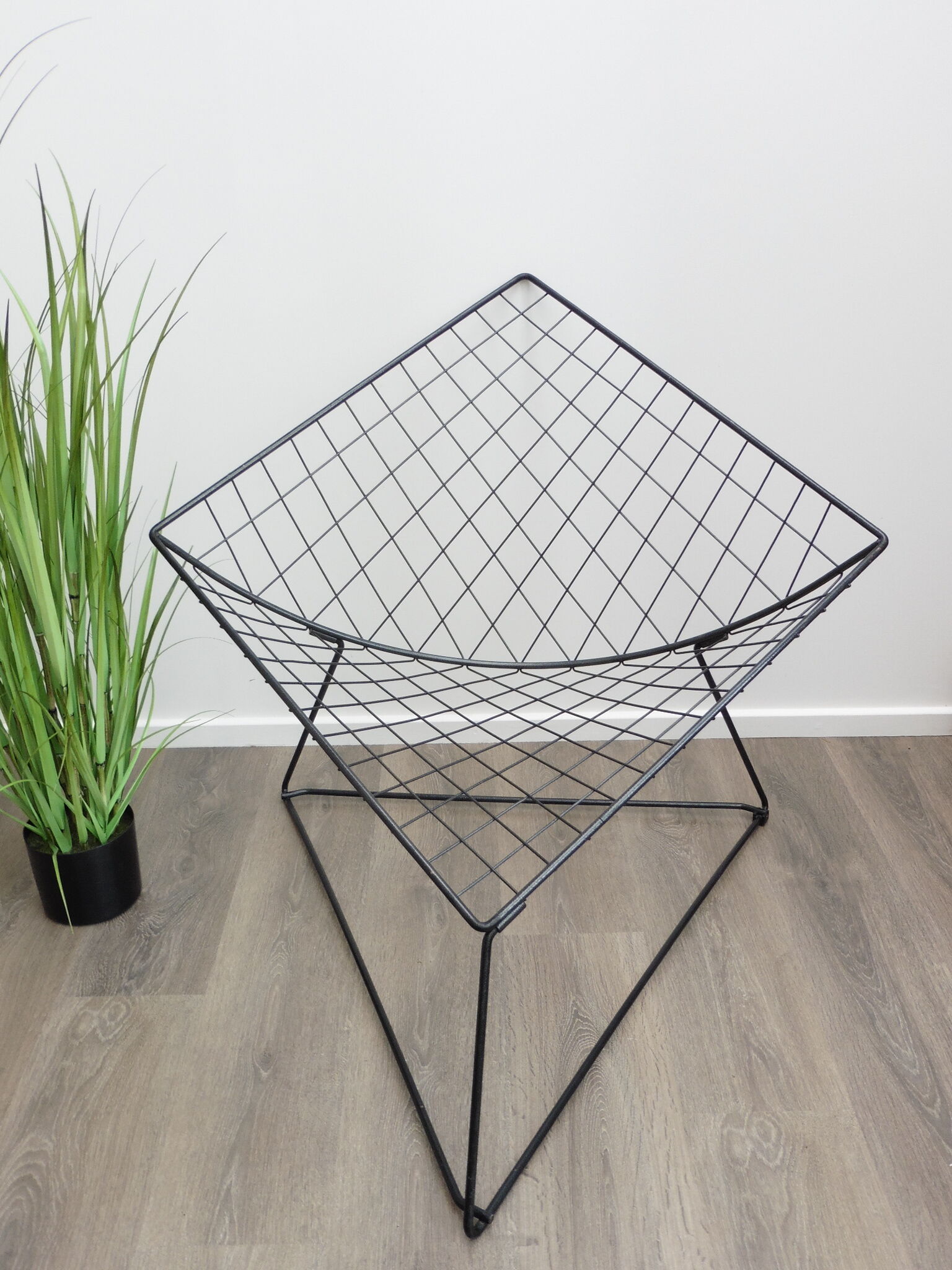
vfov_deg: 60.0
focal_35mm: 30
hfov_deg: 46.8
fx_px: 1100
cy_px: 635
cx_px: 476
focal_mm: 5.4
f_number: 3.6
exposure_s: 1/80
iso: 100
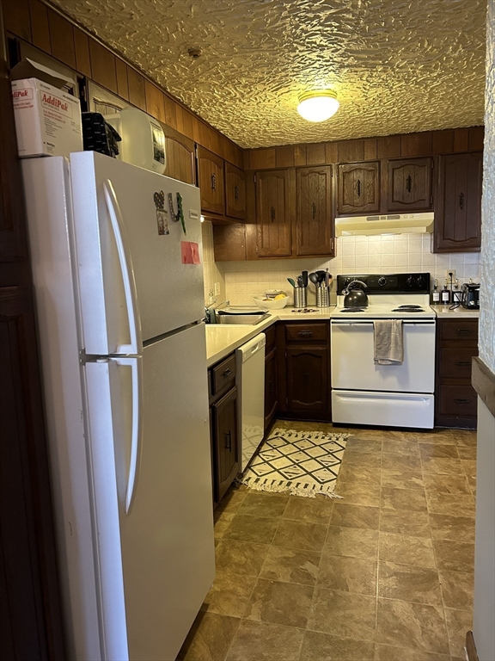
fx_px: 496
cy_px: 330
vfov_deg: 67.3
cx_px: 248
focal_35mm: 26
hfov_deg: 53.1
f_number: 1.5
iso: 400
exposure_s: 1/60
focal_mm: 5.7
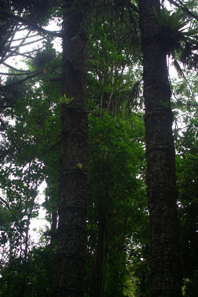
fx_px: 718
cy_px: 148
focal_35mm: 87
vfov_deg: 23.4
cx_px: 99
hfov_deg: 15.7
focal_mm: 58
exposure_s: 1/60
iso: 400
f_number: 4
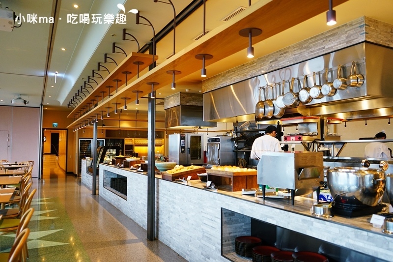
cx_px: 196
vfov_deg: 46.4
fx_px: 306
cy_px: 131
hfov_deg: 65.5
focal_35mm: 28
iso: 1000
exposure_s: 1/60
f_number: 3.5
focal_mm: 28
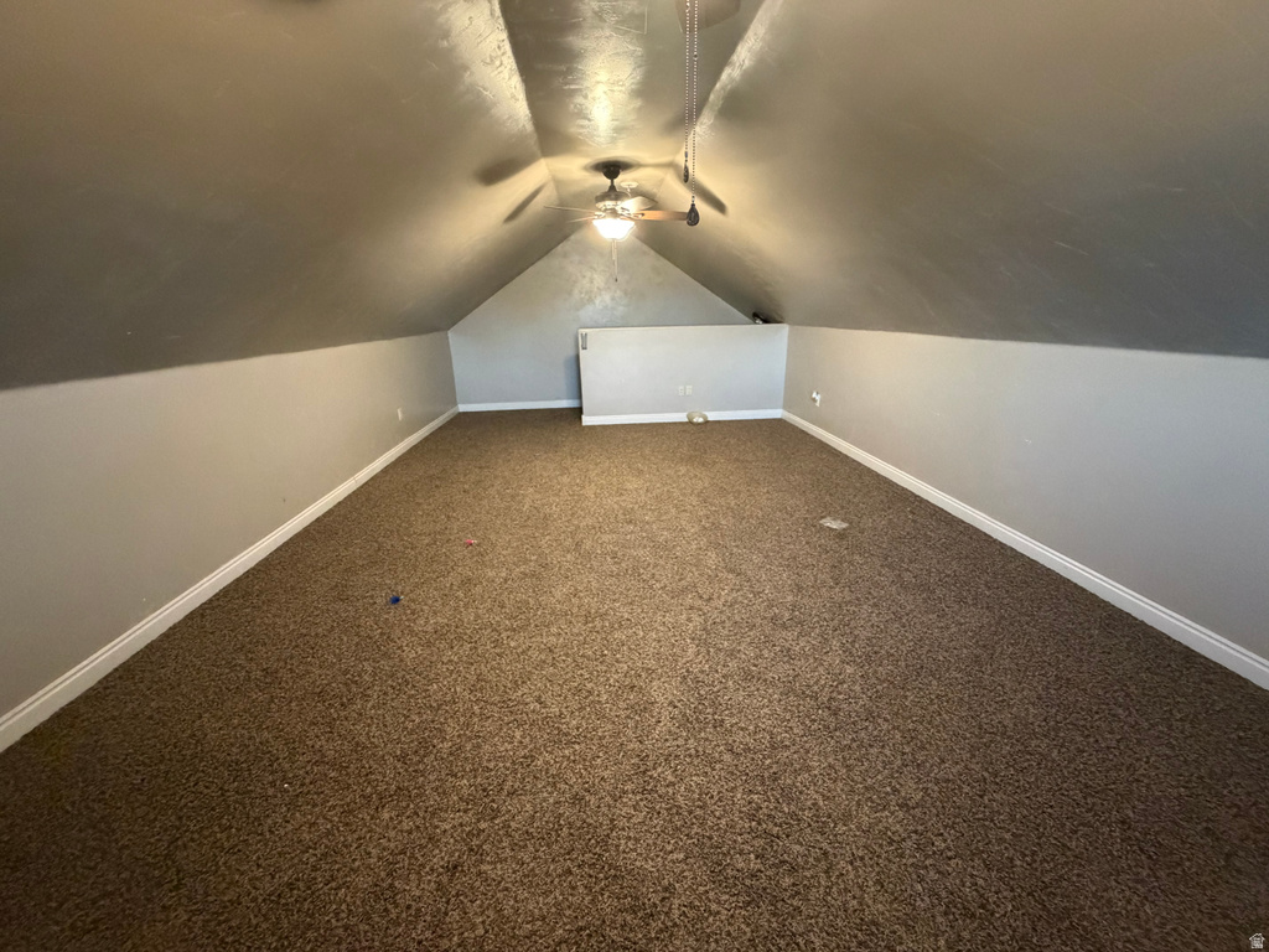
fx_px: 513
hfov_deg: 102.1
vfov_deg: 85.7
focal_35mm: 14
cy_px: 476
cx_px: 634
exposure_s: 1/60
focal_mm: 2.22
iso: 1250
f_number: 2.2
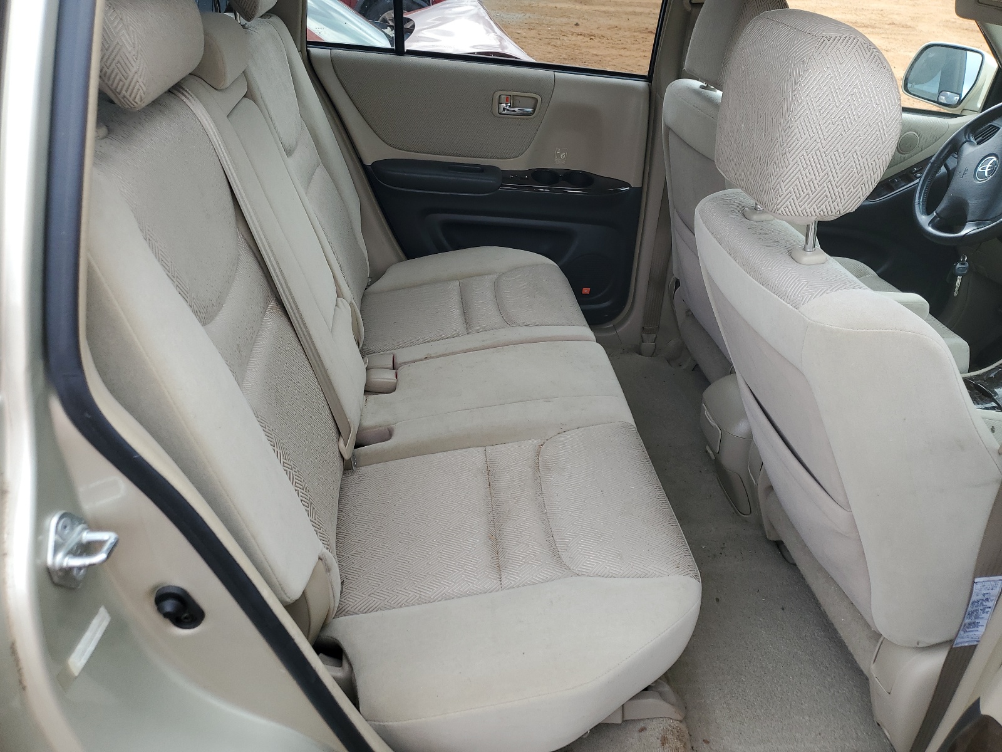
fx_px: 753
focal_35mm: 26
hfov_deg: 67.3
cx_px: 501
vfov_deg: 53.1
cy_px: 376
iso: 50
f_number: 1.5
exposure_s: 1/294
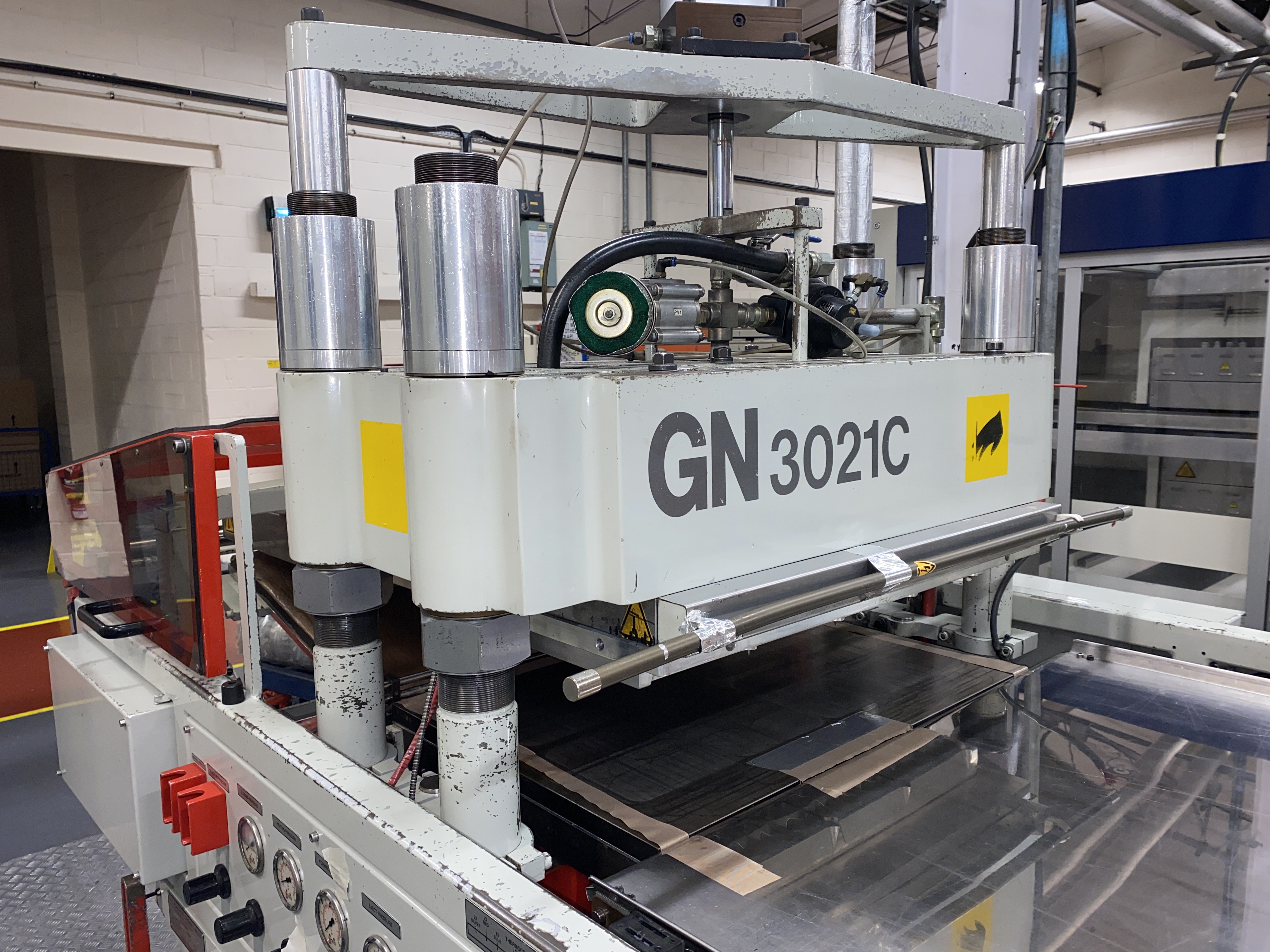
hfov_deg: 67.3
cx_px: 635
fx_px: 954
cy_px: 476
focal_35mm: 26
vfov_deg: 53.1
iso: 32
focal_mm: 4.25
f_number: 1.8
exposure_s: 1/20
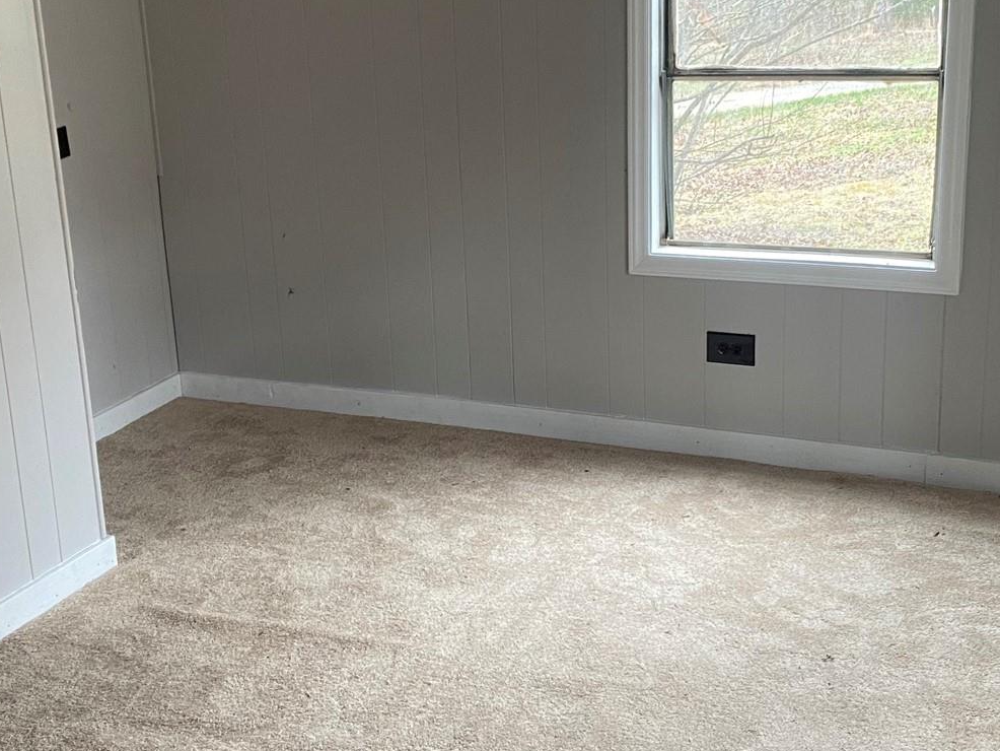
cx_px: 456
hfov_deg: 35.5
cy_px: 351
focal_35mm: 54
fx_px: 1560
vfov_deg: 27.0
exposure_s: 1/94
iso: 125
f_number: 1.8
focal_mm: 4.25
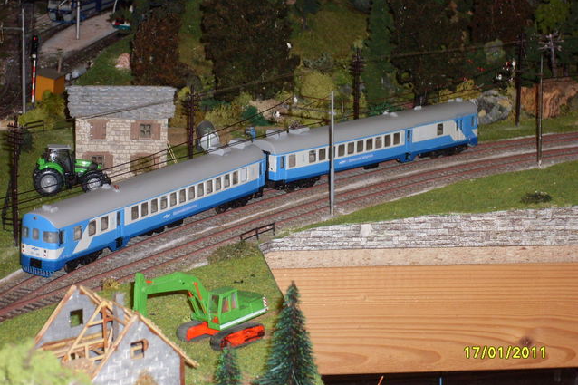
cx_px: 289
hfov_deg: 17.2
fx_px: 1910
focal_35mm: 119
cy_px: 178
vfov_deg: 11.5
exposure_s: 1/60
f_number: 5.2
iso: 120
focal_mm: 18.9
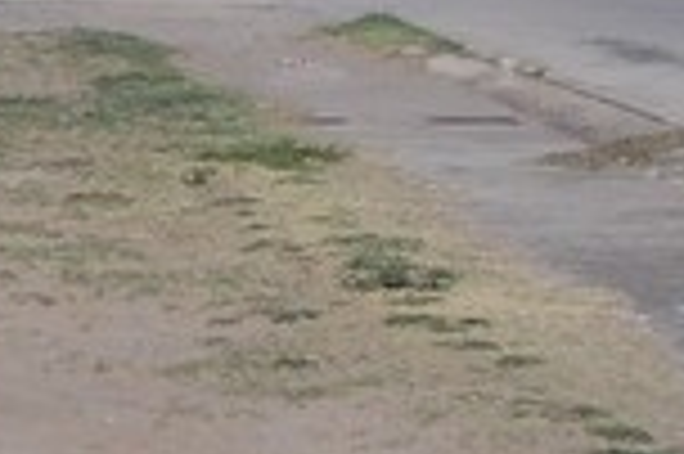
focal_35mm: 225
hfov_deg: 8.8
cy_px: -162
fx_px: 4270
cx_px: -576
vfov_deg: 6.0
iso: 80
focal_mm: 6.1
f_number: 6.5
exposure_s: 1/320
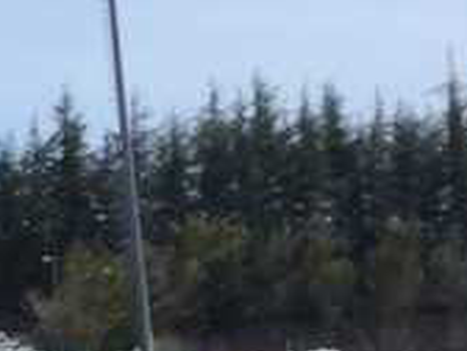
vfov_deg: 10.0
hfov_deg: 11.4
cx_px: -603
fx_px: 1997
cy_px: 228
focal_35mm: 148
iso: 25
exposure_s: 1/1314
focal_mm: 3.3
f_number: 2.4
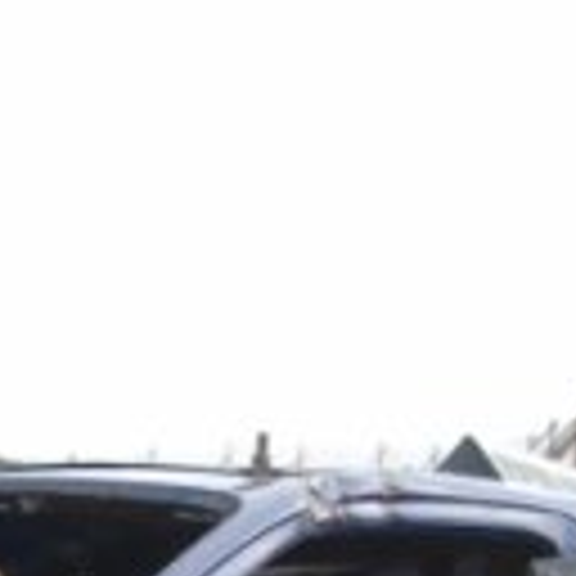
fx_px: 3711
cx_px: -86
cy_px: 904
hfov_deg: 8.8
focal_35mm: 197
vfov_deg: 8.6
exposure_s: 1/500
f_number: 4.5
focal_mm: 31
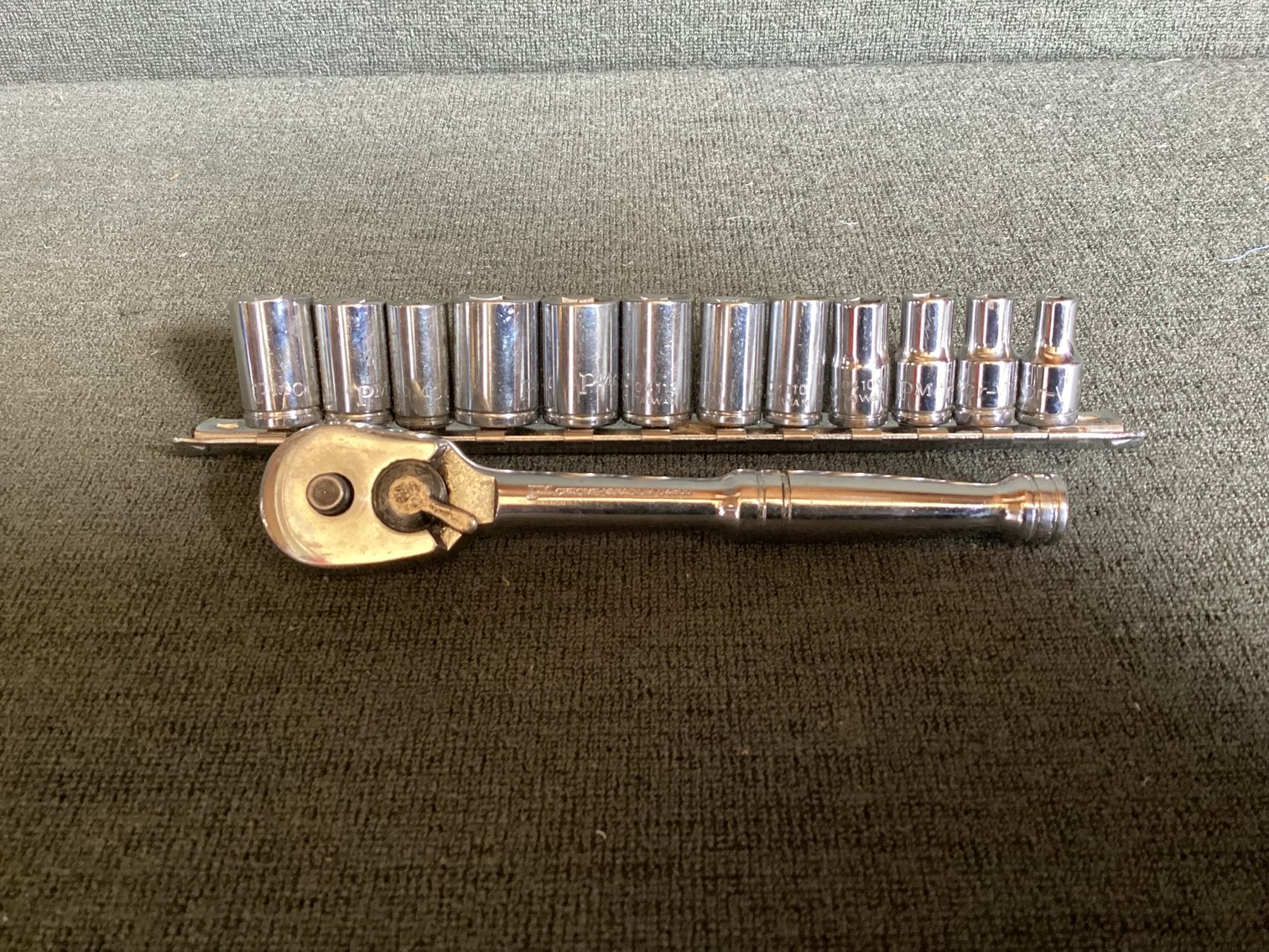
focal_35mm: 31
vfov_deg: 45.4
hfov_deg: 58.3
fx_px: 1137
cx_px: 634
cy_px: 476
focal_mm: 3.3
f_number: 2.4
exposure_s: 1/50
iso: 400
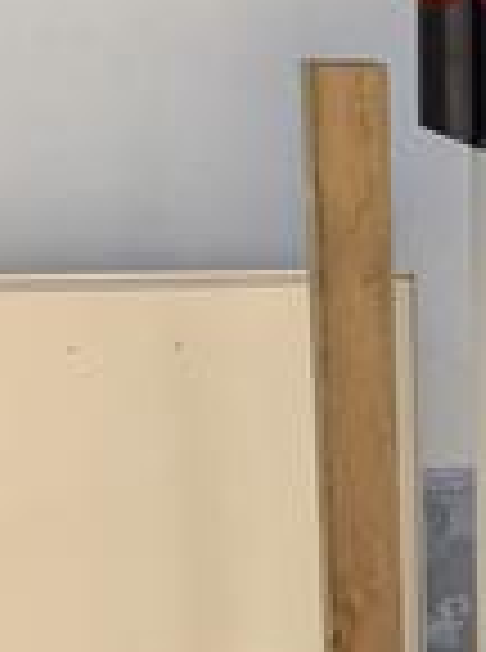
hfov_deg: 12.2
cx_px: 828
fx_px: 2106
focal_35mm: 112
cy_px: 540
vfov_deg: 17.4
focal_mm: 4.38
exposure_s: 1/806
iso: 47
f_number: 1.73
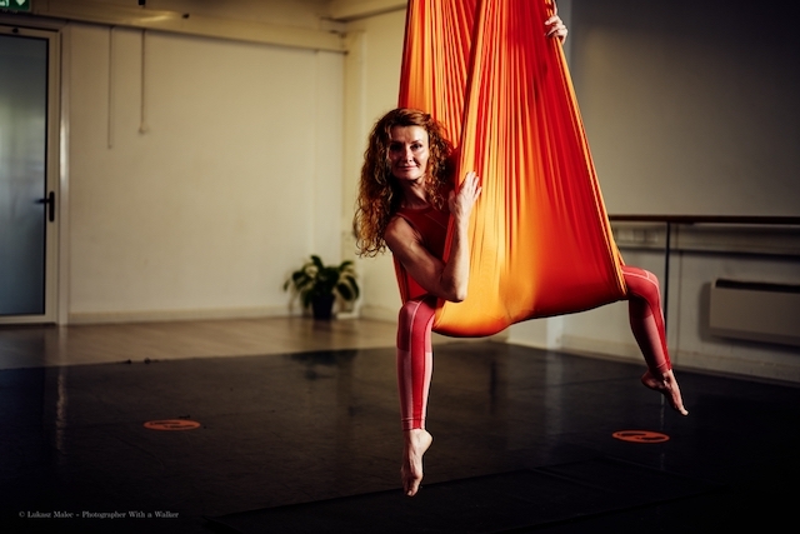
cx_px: 400
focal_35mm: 50
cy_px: 267
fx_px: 1111
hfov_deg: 39.6
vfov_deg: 27.0
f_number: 1.8
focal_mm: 50
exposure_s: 1/200
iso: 100
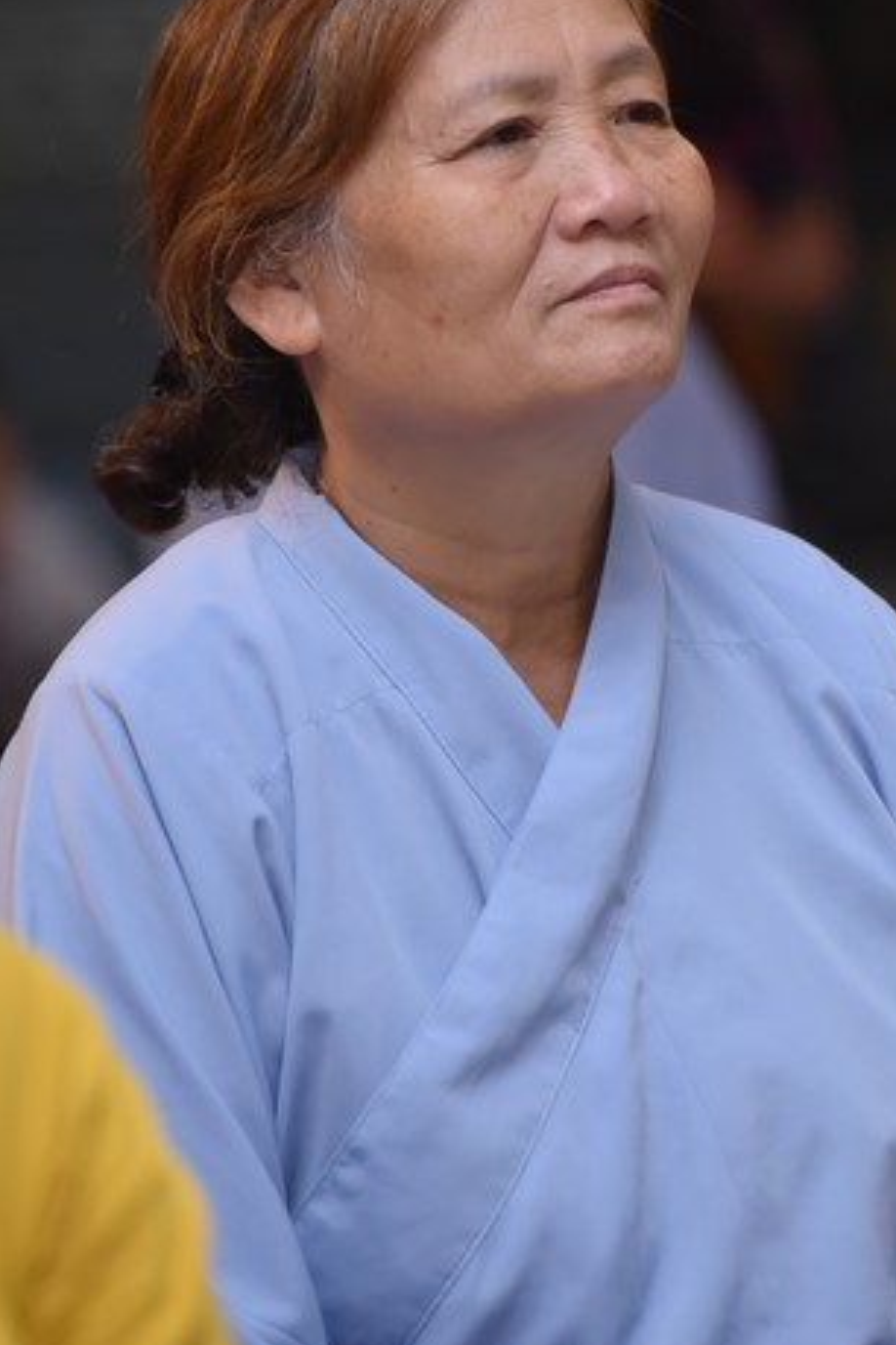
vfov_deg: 7.9
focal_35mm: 262
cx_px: 536
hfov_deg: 5.2
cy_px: 419
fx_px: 9781
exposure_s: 1/125
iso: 2500
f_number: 5.6
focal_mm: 185
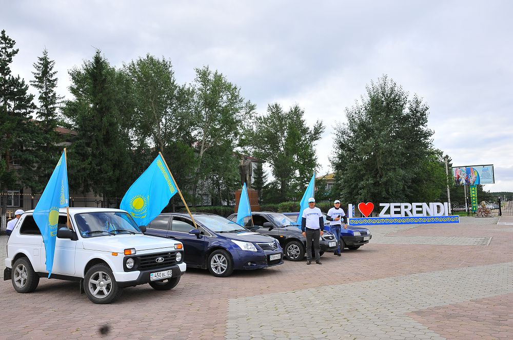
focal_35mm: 33
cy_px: 170
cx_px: 256
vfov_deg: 39.9
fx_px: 470
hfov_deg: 57.3
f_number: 9
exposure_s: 1/320
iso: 400
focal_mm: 22
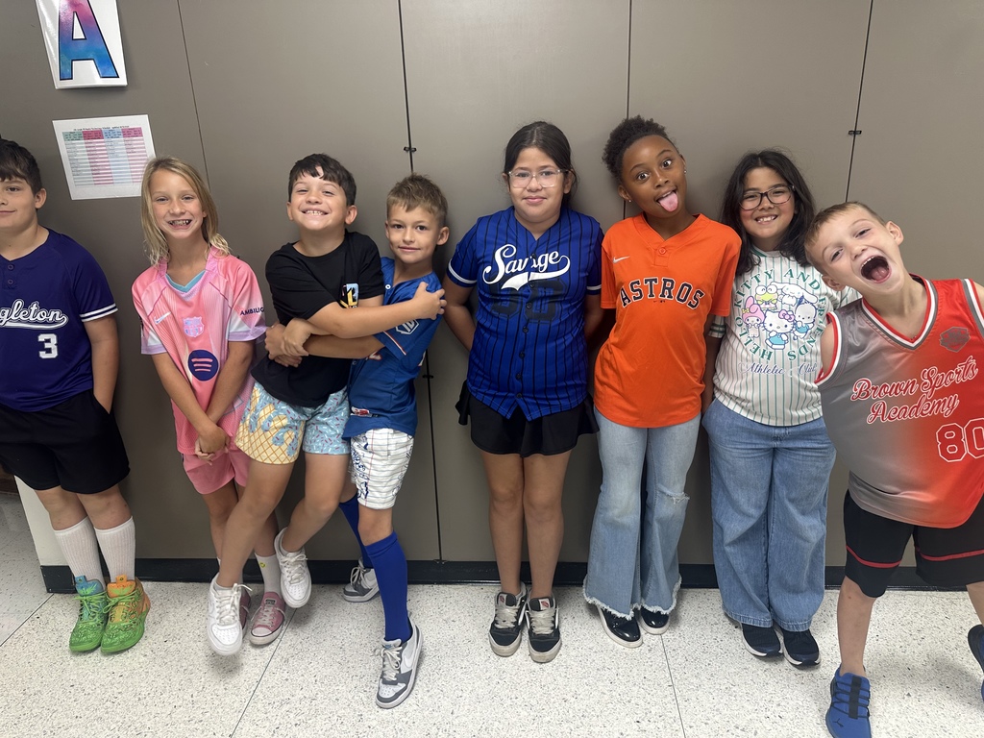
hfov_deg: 71.6
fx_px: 682
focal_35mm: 24
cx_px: 492
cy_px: 369
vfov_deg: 56.8
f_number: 1.78
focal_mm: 6.86
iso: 125
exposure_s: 1/60
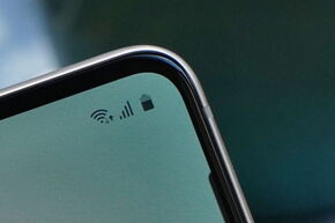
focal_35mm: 232
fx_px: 2158
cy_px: 329
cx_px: 1
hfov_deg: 8.8
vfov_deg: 5.9
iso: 2000
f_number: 9
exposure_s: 1/320
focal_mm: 70
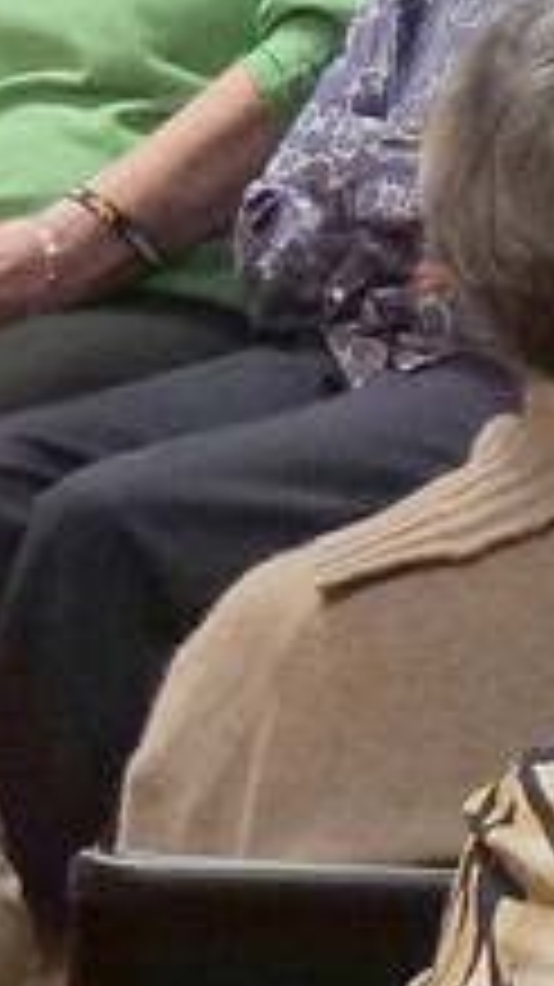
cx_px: 676
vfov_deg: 3.8
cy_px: -297
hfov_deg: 2.1
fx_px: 15008
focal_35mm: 574
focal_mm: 36
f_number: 5.3
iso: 1600
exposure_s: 1/80
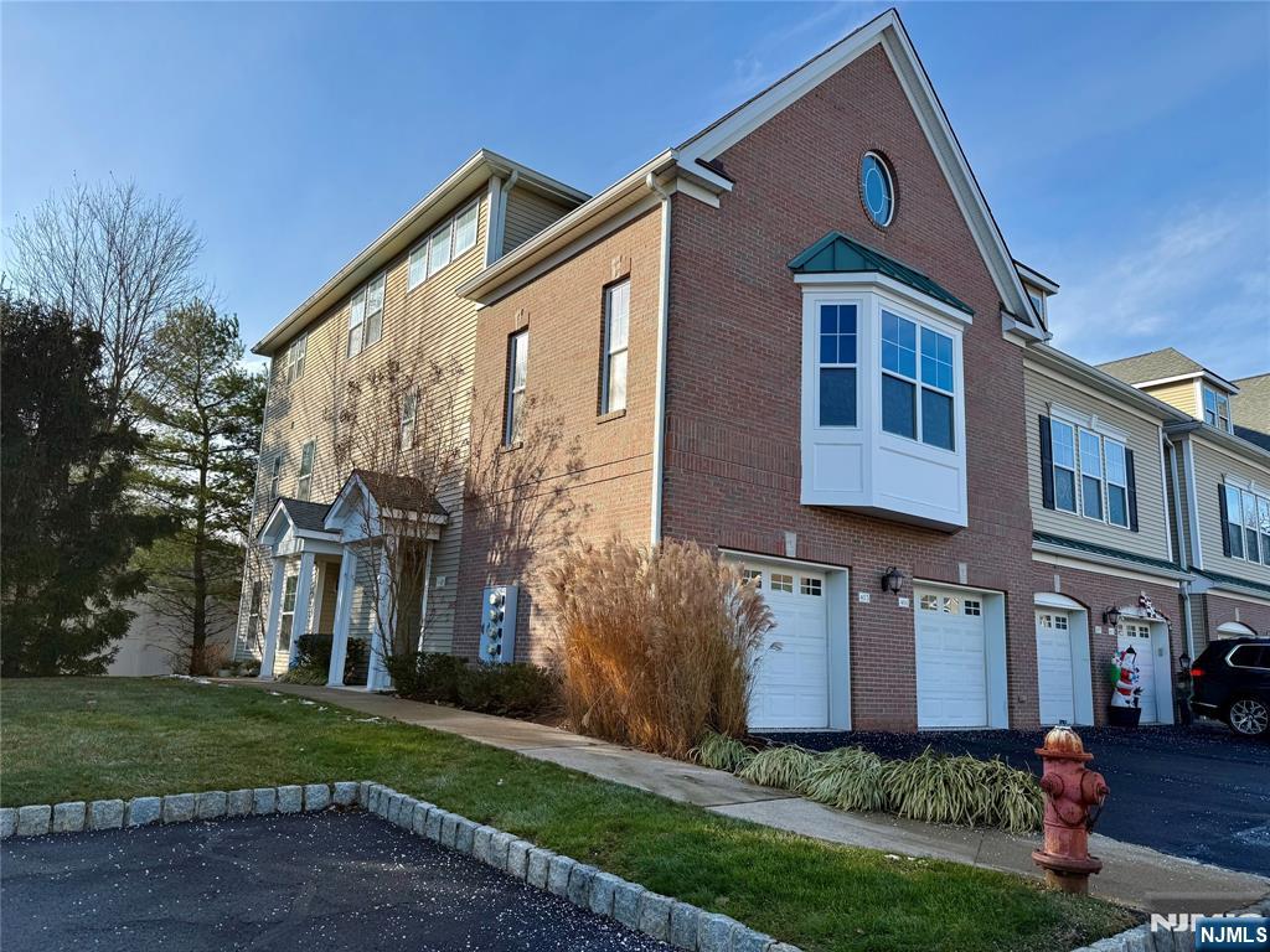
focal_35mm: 24
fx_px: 881
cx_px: 635
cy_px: 476
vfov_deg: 56.8
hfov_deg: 71.6
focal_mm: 6.76
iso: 80
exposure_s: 1/2611
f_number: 1.78
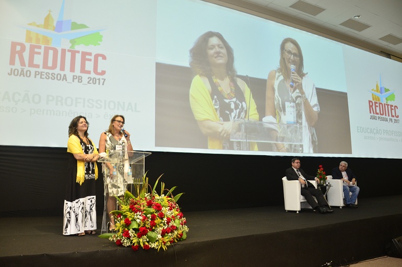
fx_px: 669
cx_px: 201
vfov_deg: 22.5
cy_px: 134
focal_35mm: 60
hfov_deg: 33.5
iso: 800
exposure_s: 1/25
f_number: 4.5
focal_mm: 40
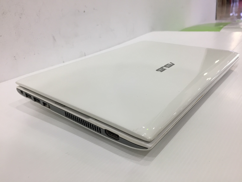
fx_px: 203
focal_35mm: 29
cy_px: 91
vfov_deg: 48.2
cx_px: 121
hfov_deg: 61.7
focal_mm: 4.15
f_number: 2.2
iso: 40
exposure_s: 1/33
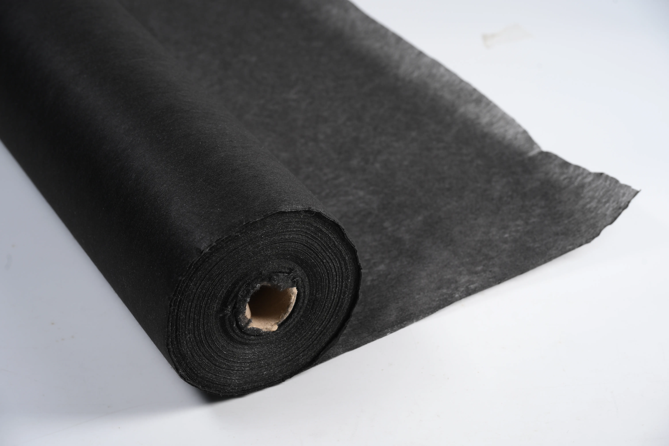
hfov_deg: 27.0
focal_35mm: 75
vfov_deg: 18.2
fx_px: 1394
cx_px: 334
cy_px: 223
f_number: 8
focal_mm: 75
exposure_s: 1/125
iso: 125
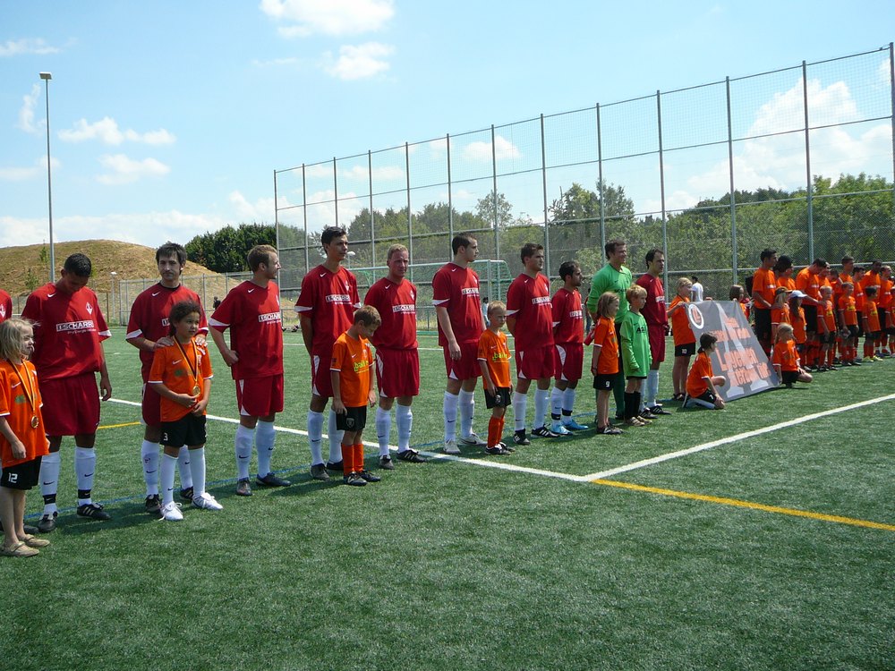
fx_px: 905
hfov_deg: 52.6
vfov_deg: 40.7
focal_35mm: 35
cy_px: 336
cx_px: 448
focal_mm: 5.2
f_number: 2.8
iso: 80
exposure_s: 1/1000
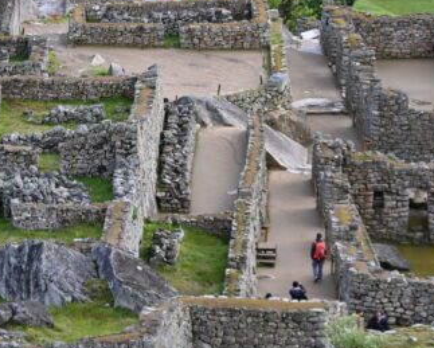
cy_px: 98
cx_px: 103
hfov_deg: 6.4
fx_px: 3895
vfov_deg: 5.1
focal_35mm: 303
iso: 400
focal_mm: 116
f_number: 5
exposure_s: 1/125
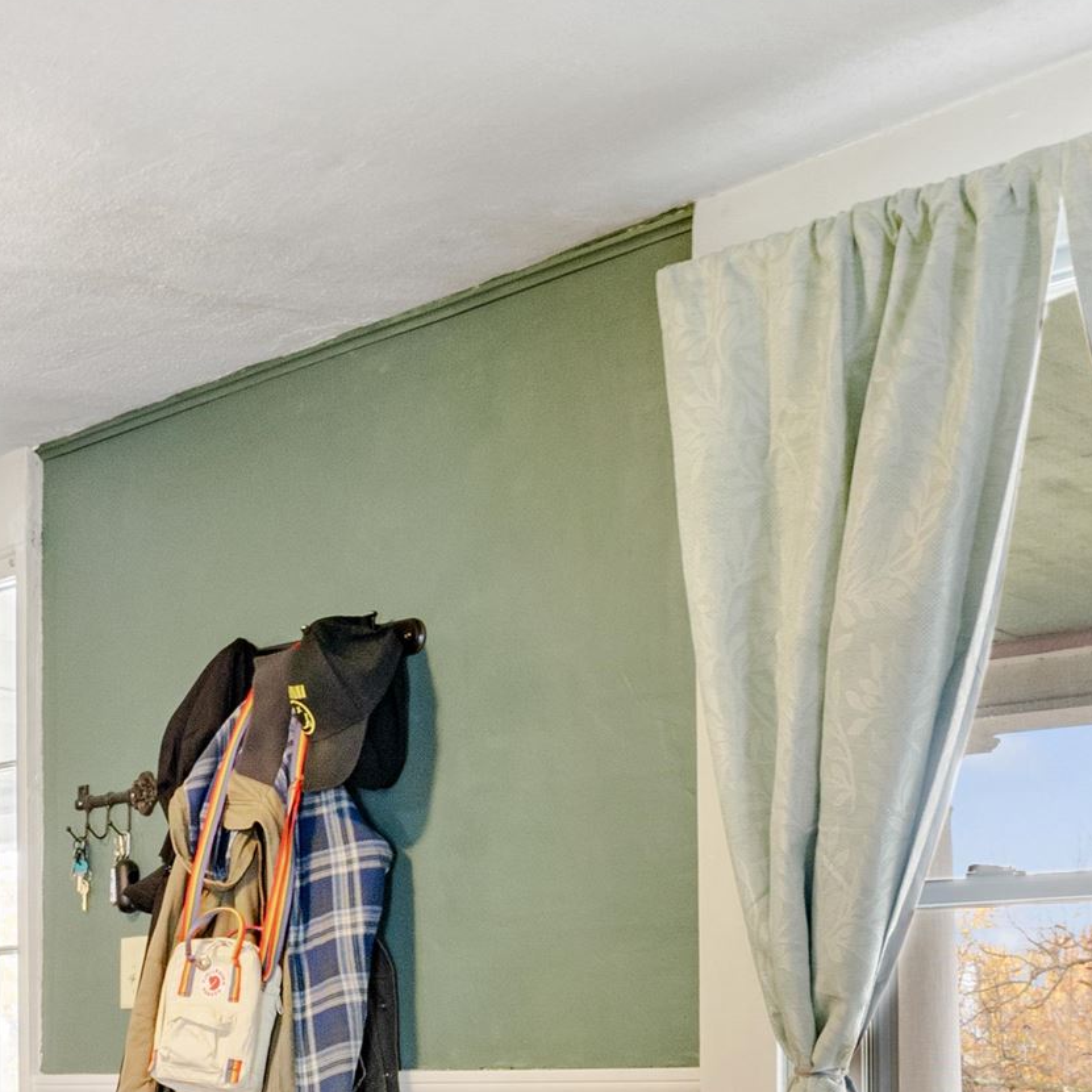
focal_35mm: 66
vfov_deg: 24.9
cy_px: 1096
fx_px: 2356
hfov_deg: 25.4
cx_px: 153
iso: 64
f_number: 8
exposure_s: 1/1.67
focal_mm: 14
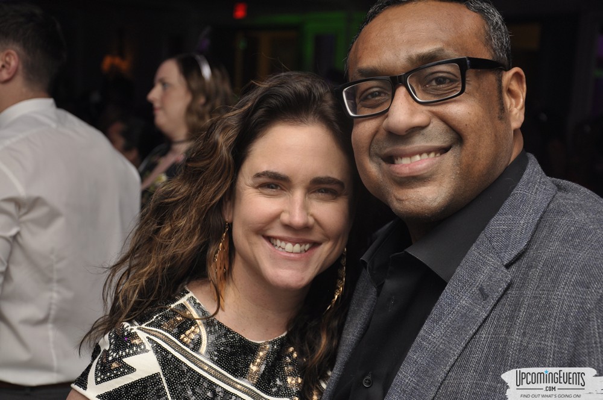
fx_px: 1129
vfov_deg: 20.1
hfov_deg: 29.9
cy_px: 200
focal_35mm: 68
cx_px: 302
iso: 400
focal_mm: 45
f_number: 4.8
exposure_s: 1/60
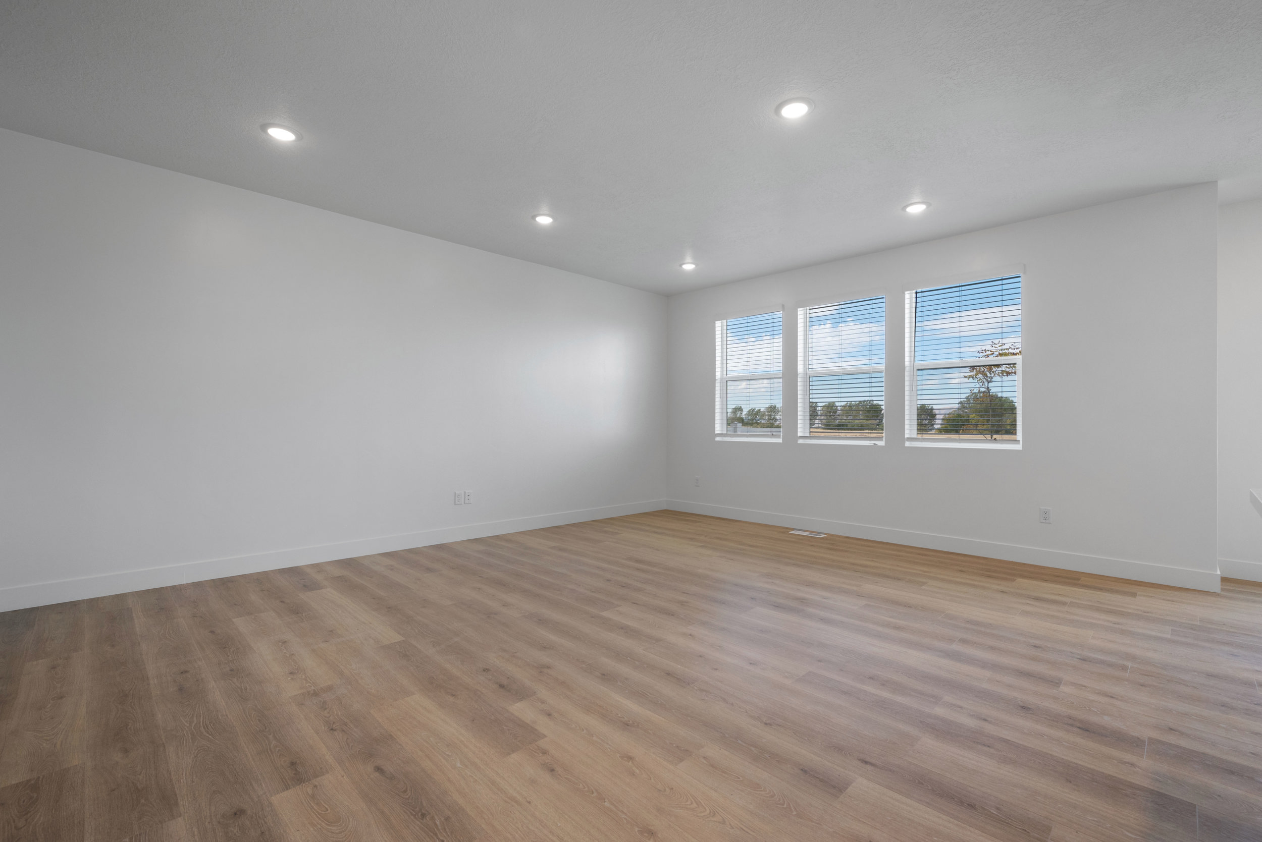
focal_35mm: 16
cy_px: 421
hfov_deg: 98.5
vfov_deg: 75.6
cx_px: 631
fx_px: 544
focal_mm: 15.5
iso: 500
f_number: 8
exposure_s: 1/10
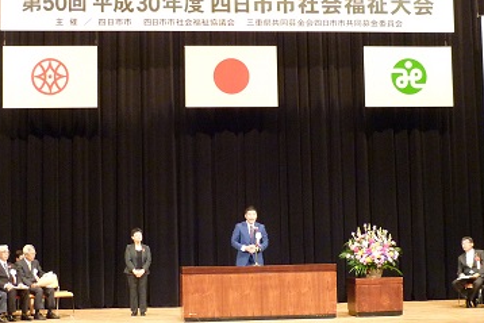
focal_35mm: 73
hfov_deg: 27.7
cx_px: 243
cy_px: 162
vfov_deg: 18.7
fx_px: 982
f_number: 3
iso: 400
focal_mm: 6.4
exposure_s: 1/13
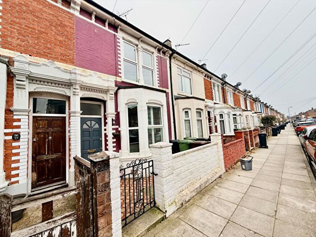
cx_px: 158
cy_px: 118
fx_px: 128
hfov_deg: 102.1
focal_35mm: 14
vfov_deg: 85.7
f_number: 2.2
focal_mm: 2.22
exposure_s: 1/841
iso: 50
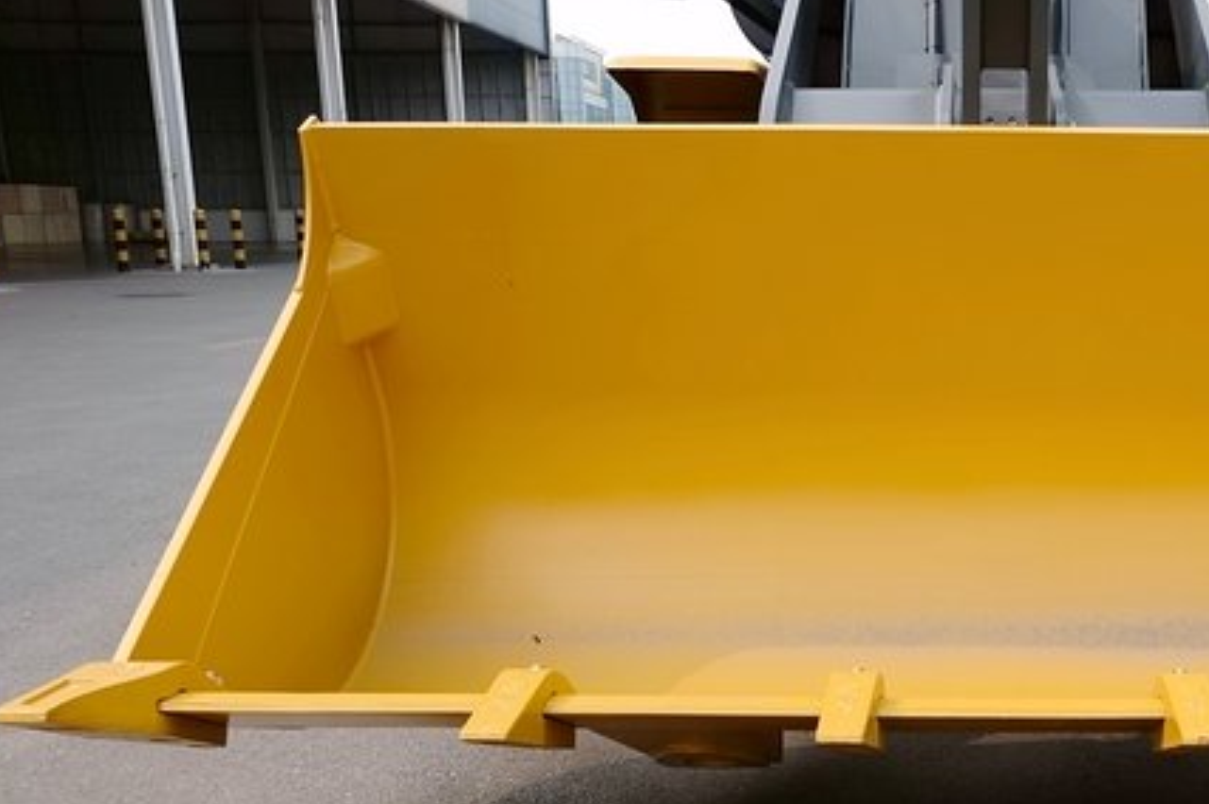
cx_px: 1011
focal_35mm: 45
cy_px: 570
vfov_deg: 29.5
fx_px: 1510
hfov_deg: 41.3
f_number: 3.5
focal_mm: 16
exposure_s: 1/640
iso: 100
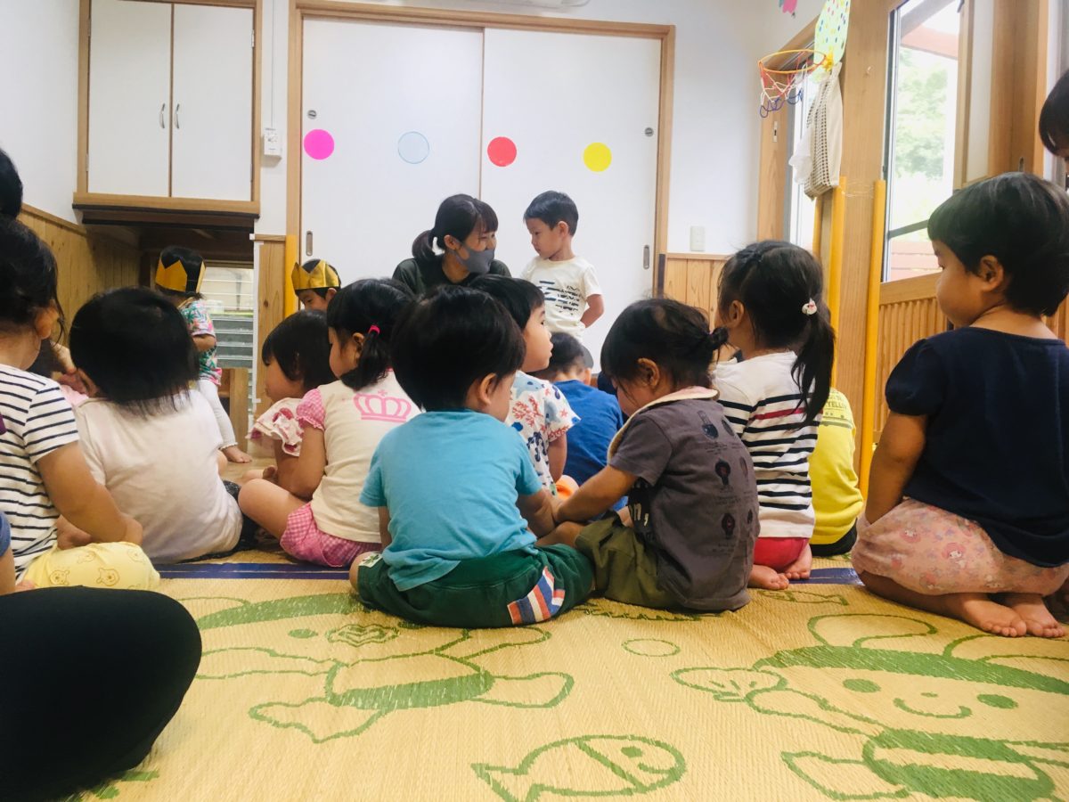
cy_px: 401
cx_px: 534
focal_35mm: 29
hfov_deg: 61.7
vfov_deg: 48.2
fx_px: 896
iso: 80
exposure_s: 1/30
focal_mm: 4.15
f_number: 2.2
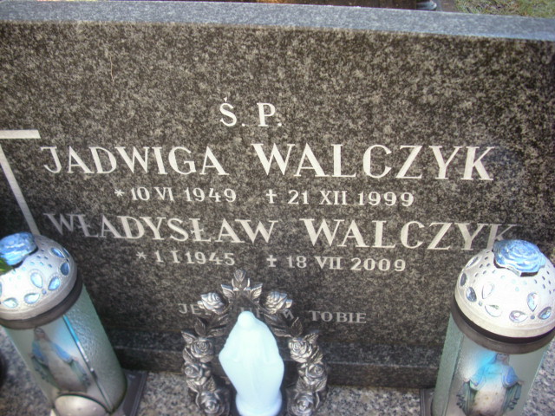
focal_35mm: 37
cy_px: 208
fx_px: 593
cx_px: 278
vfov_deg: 38.7
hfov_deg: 50.1
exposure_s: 1/64
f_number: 2.8
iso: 50
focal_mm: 6.2
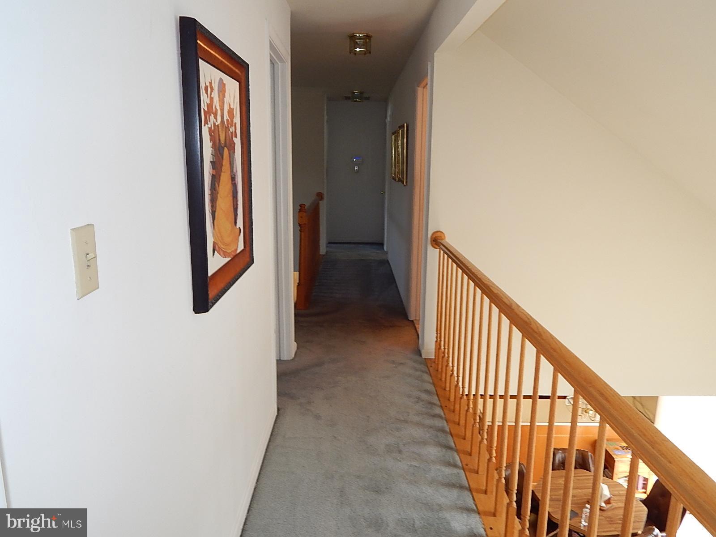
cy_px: 268
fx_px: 517
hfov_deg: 69.4
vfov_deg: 54.9
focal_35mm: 25
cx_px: 358
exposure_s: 1/30
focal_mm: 4.5
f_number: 3.1
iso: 160
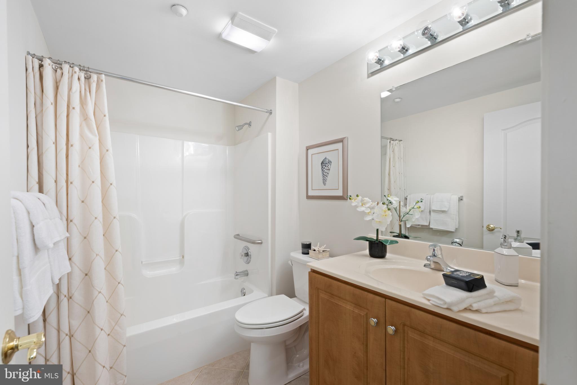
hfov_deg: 98.5
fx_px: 248
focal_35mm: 16
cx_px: 288
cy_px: 192
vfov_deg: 75.5
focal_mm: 15.5
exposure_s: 1
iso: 160
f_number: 9
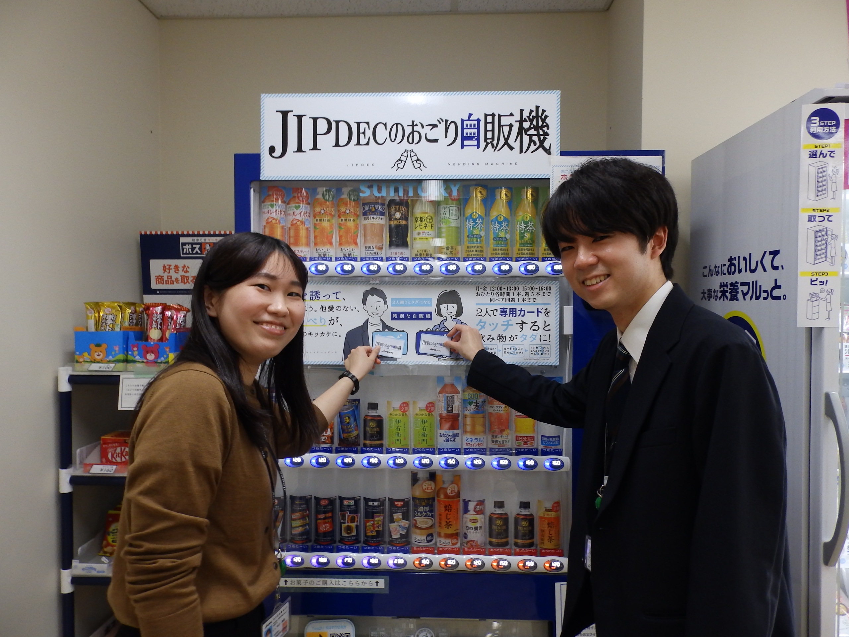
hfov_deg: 76.4
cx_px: 424
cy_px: 318
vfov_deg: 61.1
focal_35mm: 22
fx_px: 540
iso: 200
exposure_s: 1/30
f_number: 3.4
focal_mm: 4
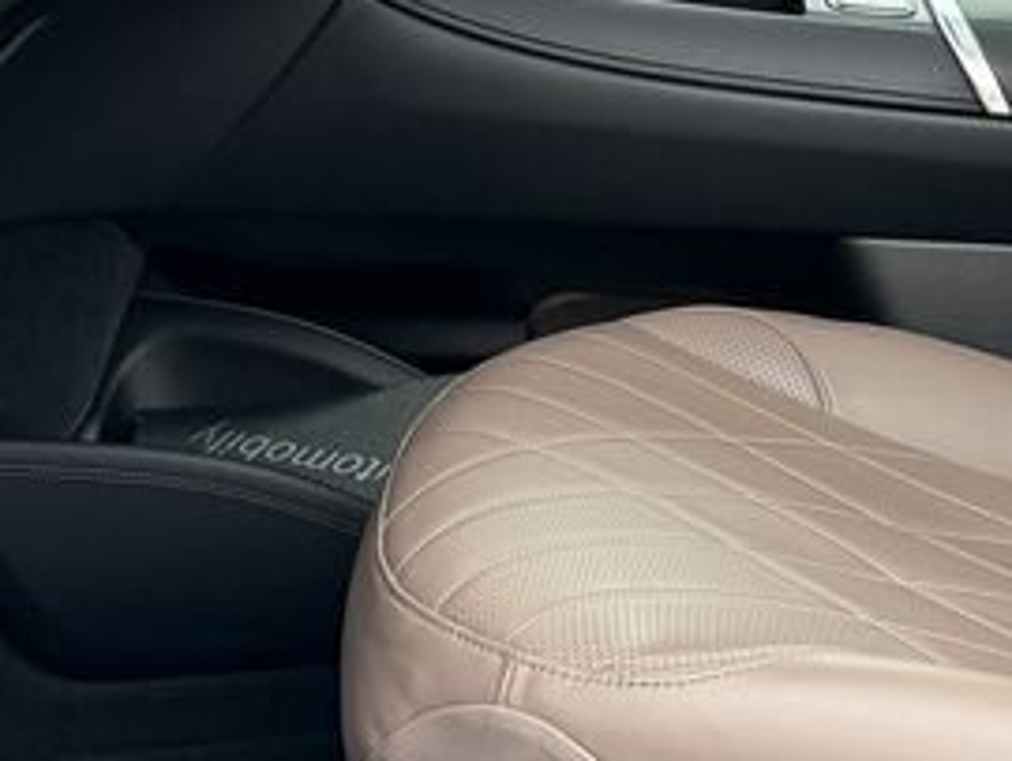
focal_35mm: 91
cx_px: 720
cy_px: 131
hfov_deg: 21.4
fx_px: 2663
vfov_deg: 16.1
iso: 200
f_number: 1.78
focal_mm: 6.76
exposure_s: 1/201
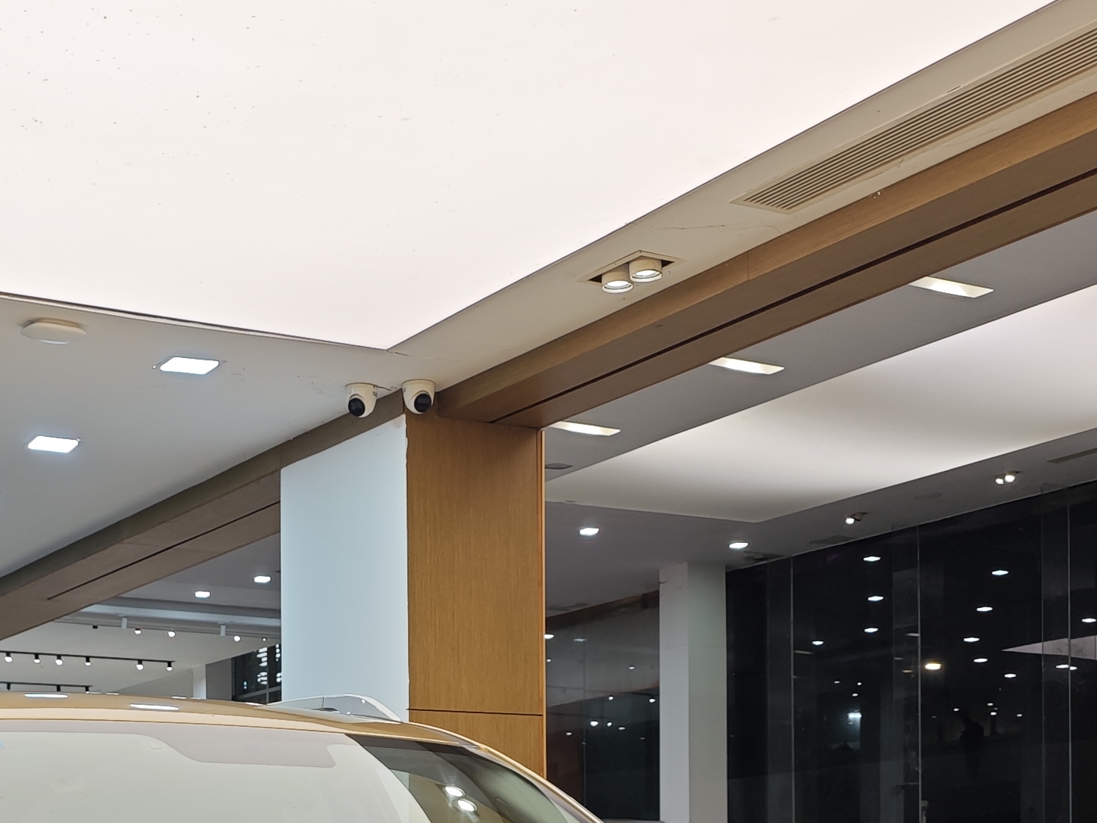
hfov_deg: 29.7
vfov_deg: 21.4
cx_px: 397
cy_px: 907
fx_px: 2060
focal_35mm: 65
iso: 64
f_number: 1.9
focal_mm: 8.7
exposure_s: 1/100
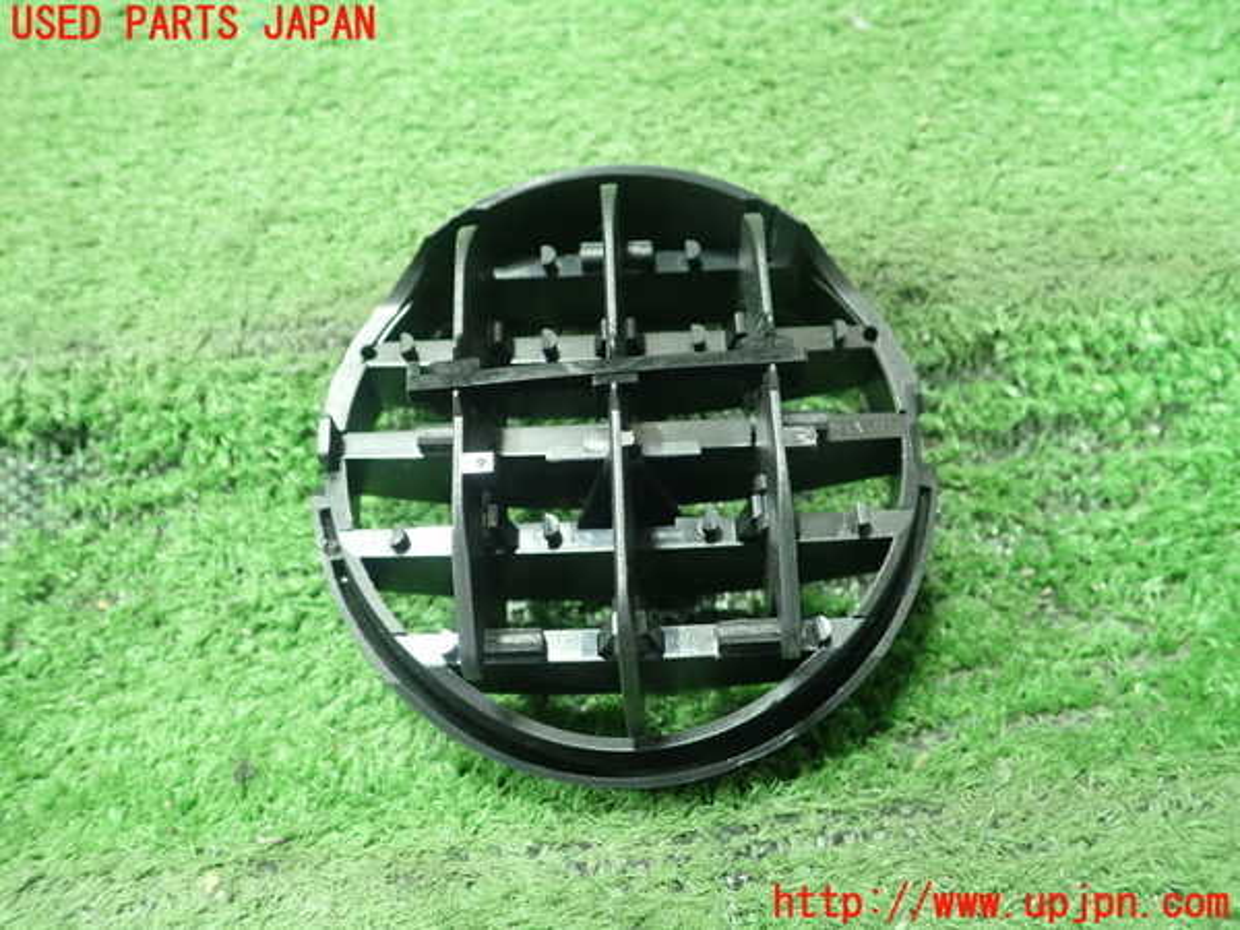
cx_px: 620
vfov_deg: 46.8
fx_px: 1075
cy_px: 465
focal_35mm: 30
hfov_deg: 60.0
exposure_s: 1/100
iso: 800
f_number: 2.3
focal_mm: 5.5
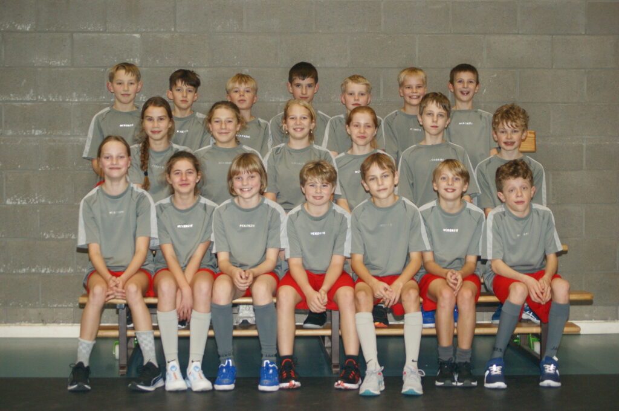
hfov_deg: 22.6
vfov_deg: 15.2
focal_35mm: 90
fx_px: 1546
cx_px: 310
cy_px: 206
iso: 400
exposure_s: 1/100
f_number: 4
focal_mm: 60
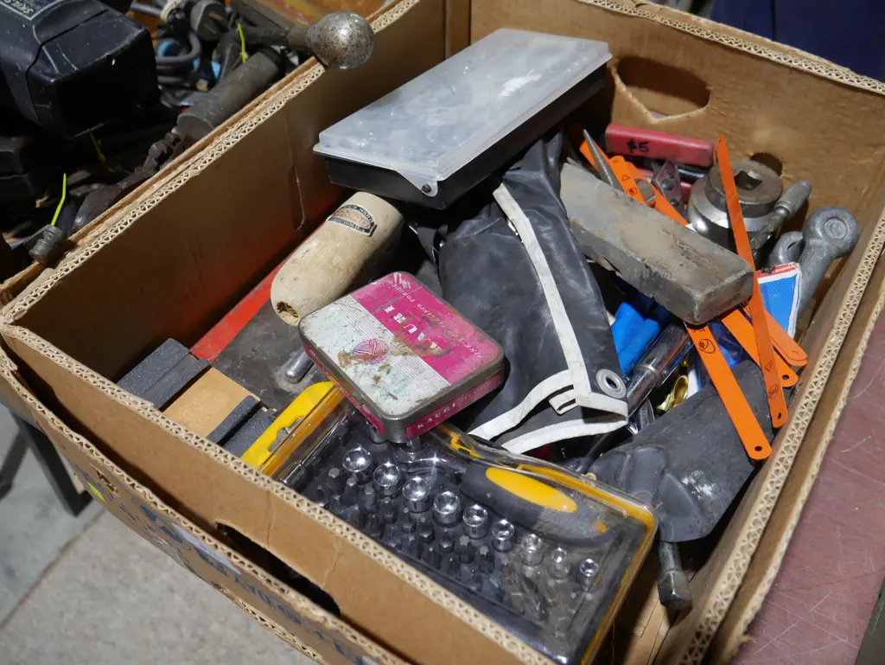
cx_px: 442
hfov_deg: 56.8
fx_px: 819
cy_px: 332
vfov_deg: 44.2
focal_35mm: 32
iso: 320
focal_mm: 16
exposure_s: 1/60
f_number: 3.6
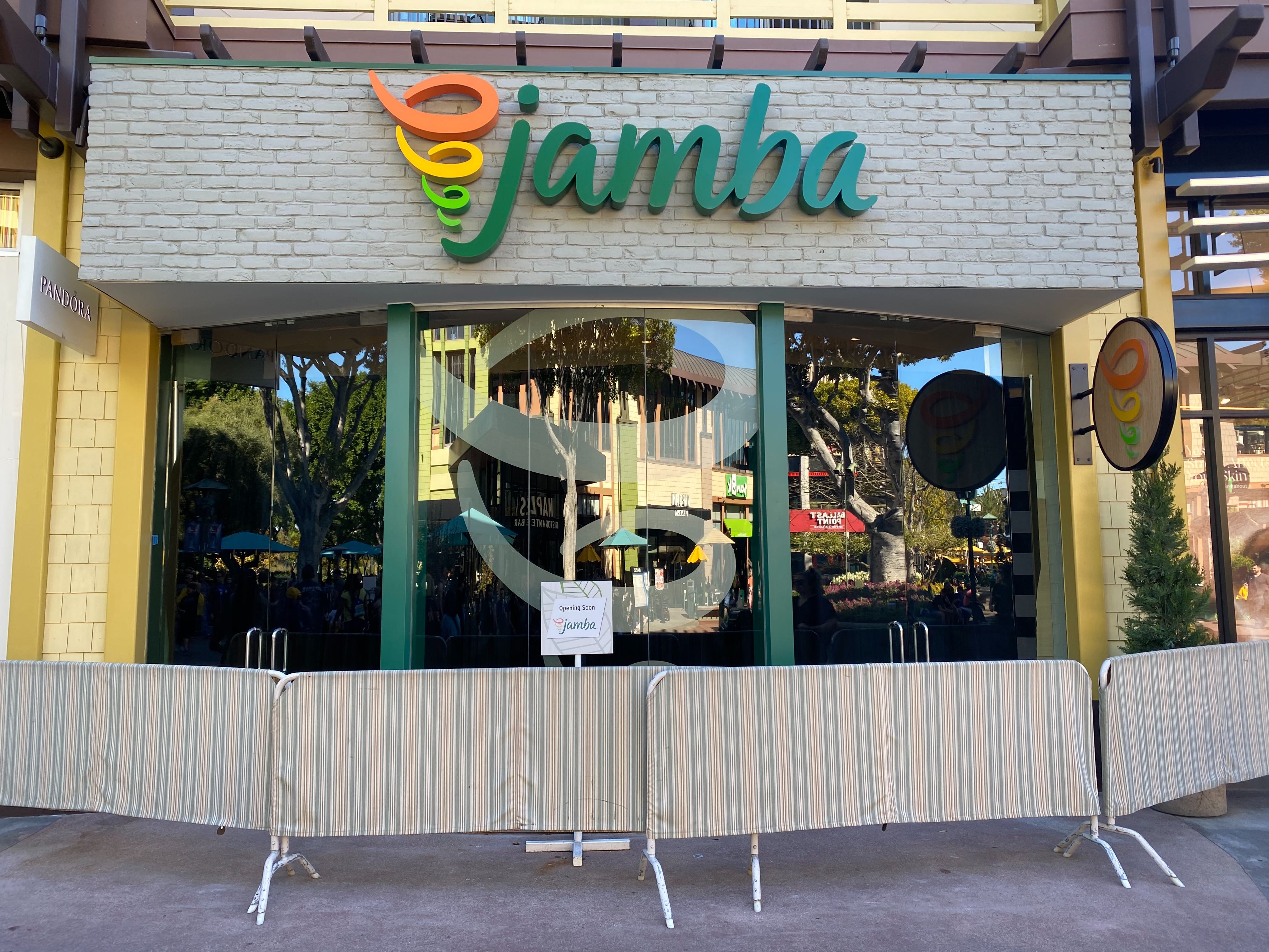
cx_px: 634
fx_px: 953
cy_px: 476
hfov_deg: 67.3
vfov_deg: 53.1
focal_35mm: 26
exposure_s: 1/133
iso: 32
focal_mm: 4.25
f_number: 1.8
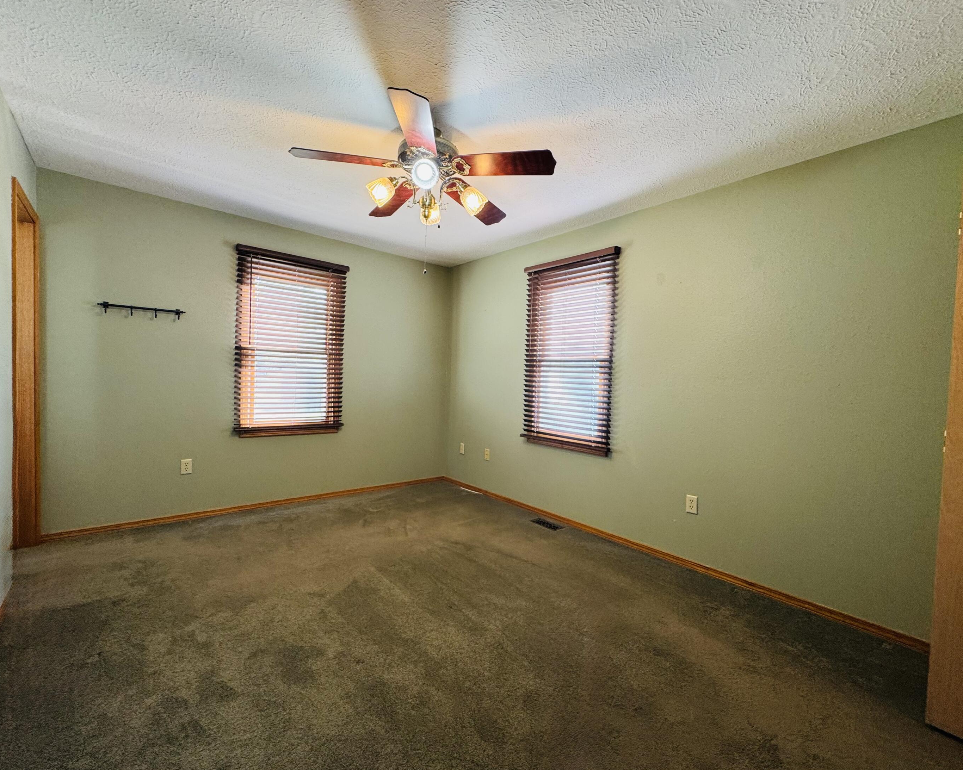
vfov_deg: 84.0
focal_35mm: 15
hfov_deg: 96.8
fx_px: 427
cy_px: 392
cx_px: 485
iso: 160
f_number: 2.2
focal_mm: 2.22
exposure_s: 1/60
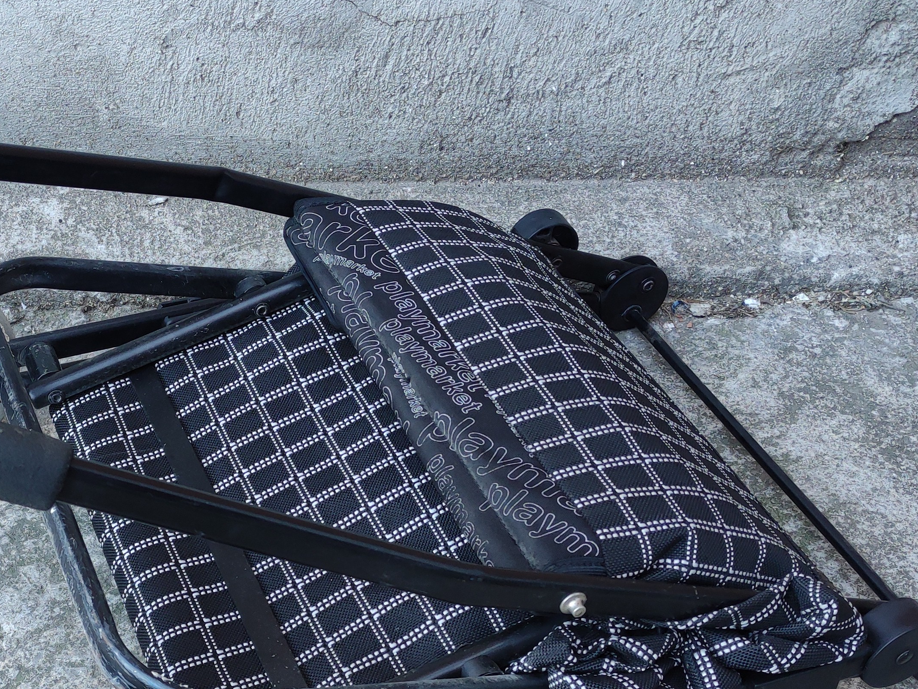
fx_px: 1432
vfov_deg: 26.6
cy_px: 533
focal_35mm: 54
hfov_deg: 35.1
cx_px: 282
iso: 167
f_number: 1.89
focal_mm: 5.43
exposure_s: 1/100
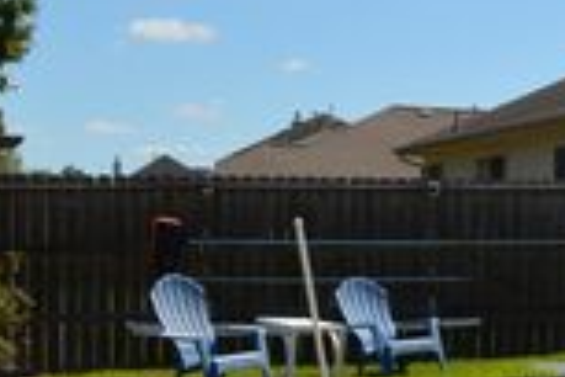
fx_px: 1695
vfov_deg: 12.5
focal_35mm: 108
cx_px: 654
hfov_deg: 18.1
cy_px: 364
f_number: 10
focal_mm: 22
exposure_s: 1/200
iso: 100
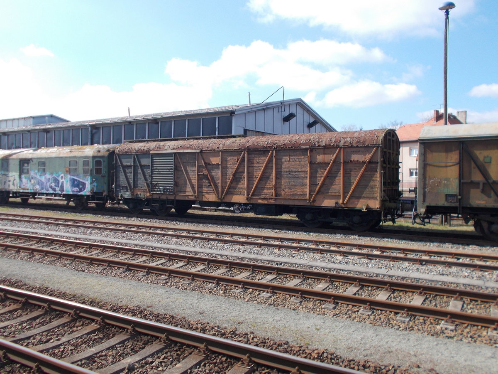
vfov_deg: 46.8
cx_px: 249
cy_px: 187
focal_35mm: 30
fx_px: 432
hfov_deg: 60.0
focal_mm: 5.3
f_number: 8.6
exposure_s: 1/100
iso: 80
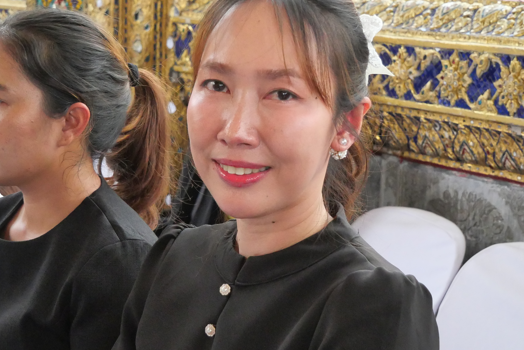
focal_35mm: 80
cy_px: 202
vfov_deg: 17.1
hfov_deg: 25.3
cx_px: 189
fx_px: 1165
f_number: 4.3
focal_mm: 23
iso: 3200
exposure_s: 1/800
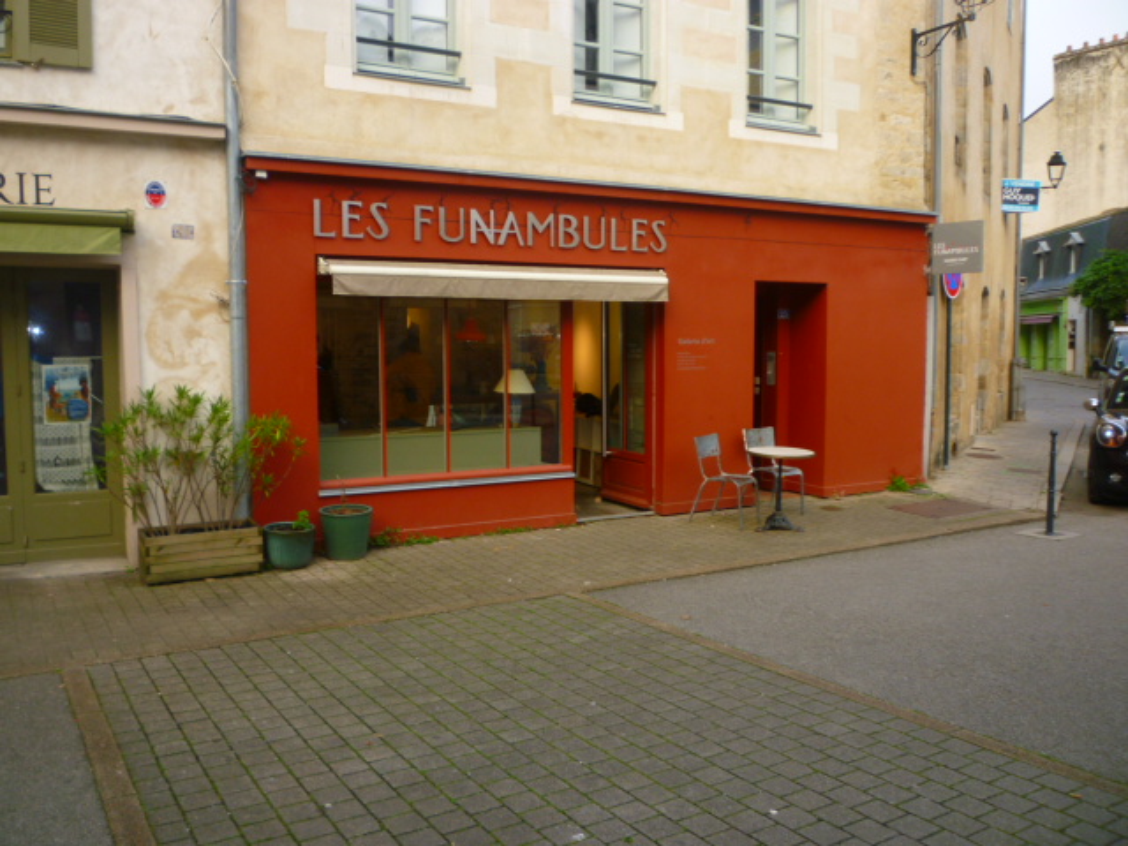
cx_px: 564
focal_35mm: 29
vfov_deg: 48.2
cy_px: 423
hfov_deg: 61.7
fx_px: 945
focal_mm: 5.2
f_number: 3.3
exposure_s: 1/60
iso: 100
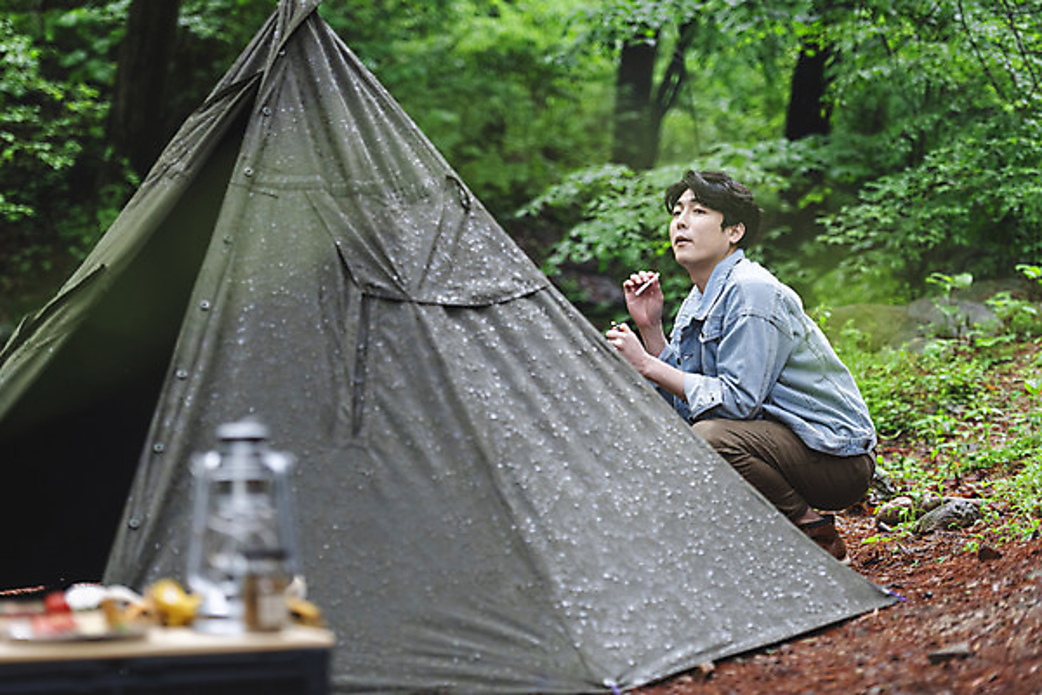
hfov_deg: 20.4
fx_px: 2894
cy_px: 348
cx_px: 521
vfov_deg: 13.7
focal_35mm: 100
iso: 800
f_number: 2.8
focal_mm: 100
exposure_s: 1/250
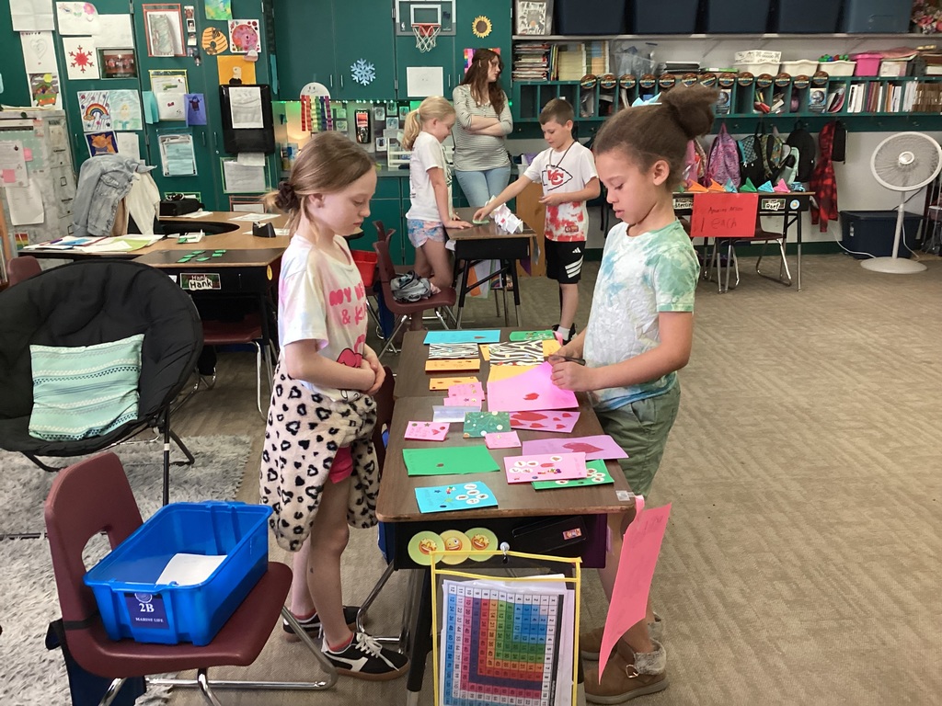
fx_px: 844
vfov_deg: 45.4
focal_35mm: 31
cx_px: 471
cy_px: 353
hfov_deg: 58.4
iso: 250
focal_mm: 3.3
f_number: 2.4
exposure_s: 1/60
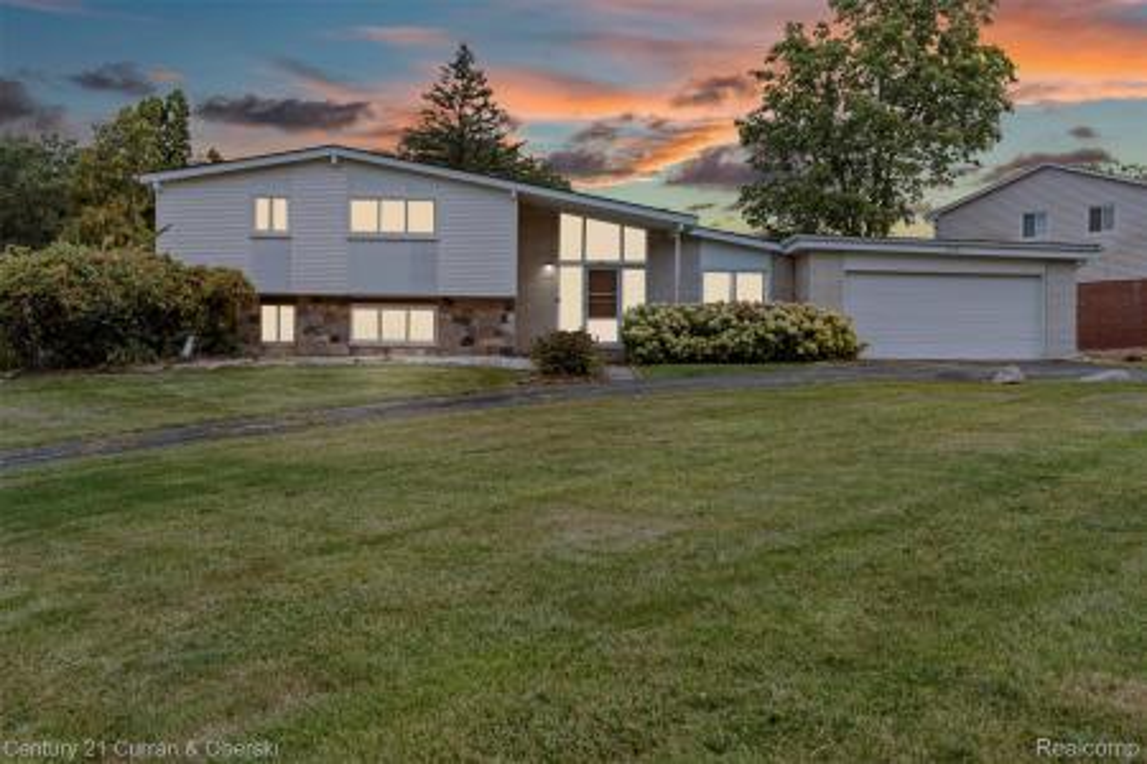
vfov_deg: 37.9
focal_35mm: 35
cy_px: 382
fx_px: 1115
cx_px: 574
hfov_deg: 54.4
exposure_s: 1/40
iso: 100
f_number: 8
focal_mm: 35
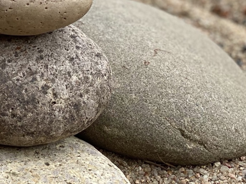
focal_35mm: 153
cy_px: 22
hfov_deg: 12.5
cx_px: -80
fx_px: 1087
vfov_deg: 9.7
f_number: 2
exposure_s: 1/424
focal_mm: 6
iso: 20
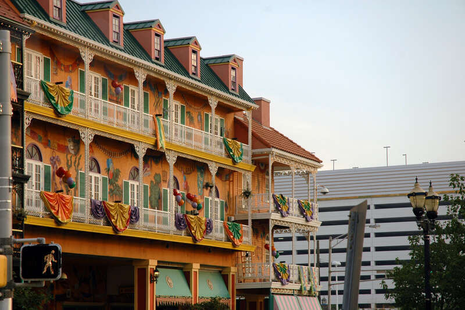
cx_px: 232
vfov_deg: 13.0
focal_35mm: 105
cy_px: 155
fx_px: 1355
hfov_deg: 19.5
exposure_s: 1/160
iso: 200
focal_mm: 70
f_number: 6.3
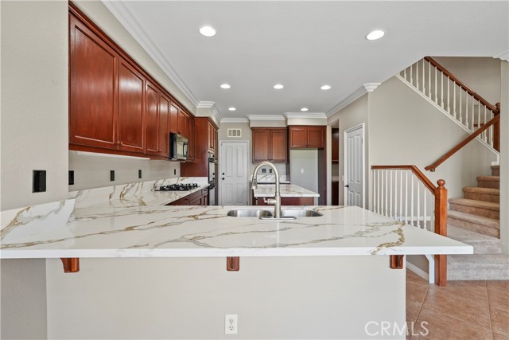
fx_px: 226
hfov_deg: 96.7
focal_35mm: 16
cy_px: 170
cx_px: 254
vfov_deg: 73.8
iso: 200
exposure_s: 1/15
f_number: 4.5
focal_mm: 16
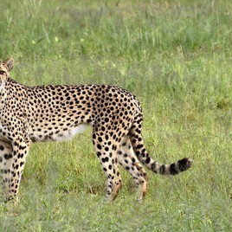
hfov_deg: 6.6
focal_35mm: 266
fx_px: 2017
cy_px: 113
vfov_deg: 6.6
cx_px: 57
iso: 400
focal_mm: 200
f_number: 8
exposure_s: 1/400
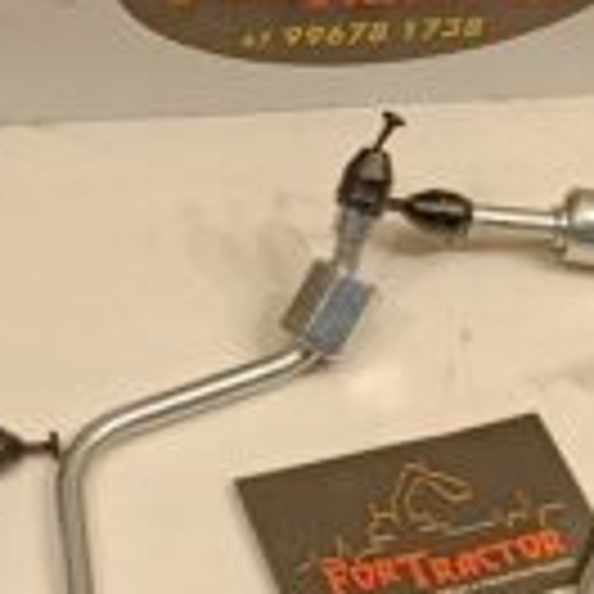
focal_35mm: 107
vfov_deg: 16.2
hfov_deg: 16.2
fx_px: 2077
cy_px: 187
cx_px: 122
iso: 90
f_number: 1.65
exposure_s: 1/120
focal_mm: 6.14
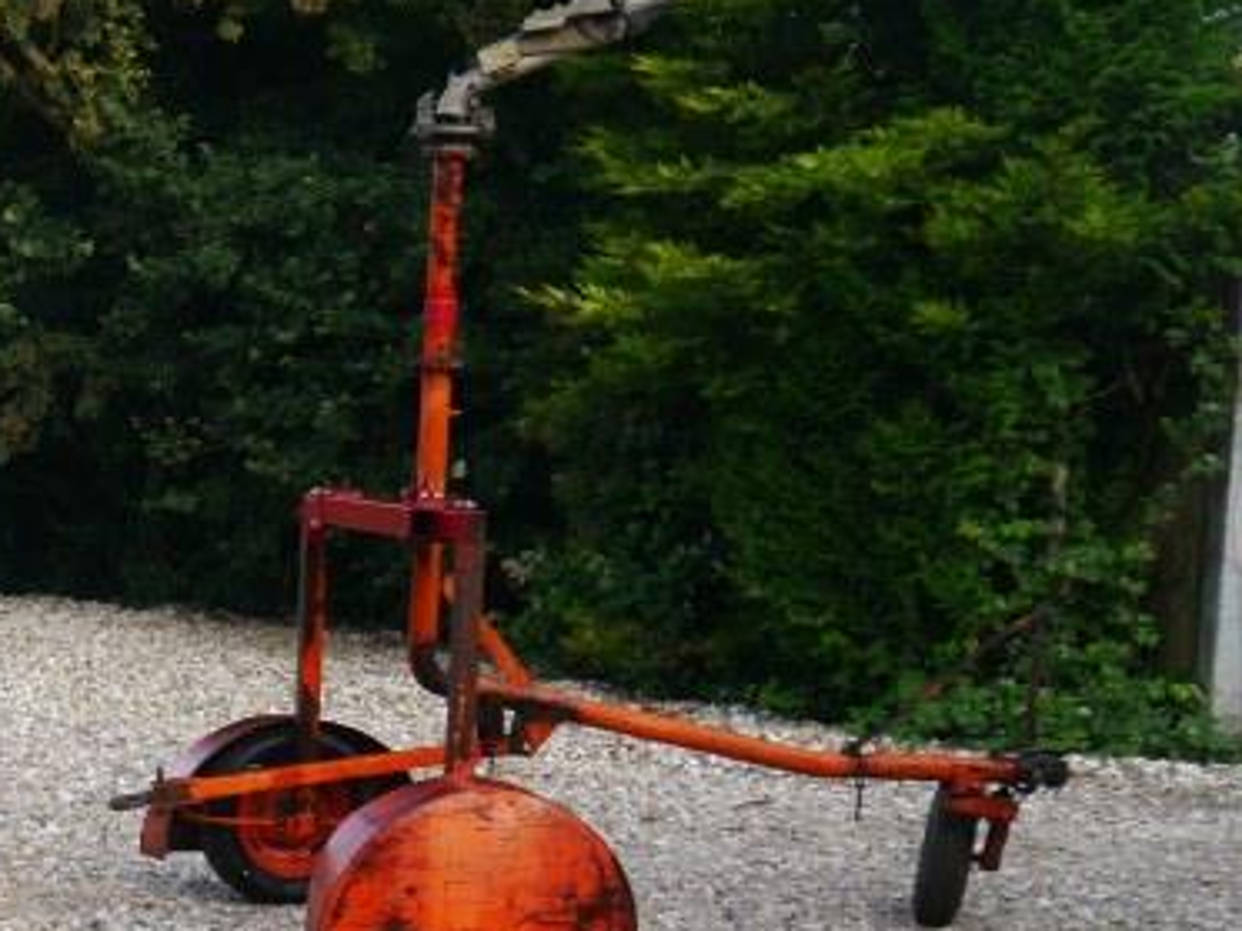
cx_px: -357
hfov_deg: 22.7
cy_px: 684
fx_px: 2763
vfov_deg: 19.0
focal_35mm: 77
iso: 160
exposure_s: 1/200
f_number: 5
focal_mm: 14
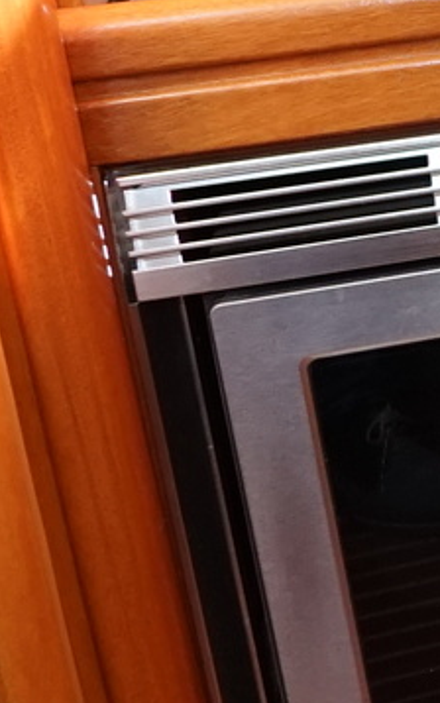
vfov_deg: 16.9
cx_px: 1713
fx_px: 2320
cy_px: 11
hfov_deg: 7.7
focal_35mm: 121
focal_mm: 17
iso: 640
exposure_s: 1/160
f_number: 4
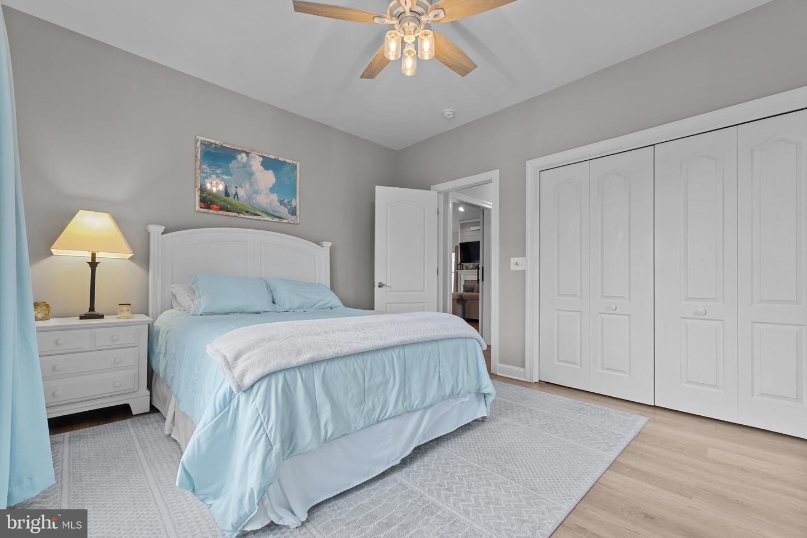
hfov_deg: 100.4
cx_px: 404
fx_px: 336
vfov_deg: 77.3
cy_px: 269
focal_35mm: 15
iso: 200
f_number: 7.1
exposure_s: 1/2.5
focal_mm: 10
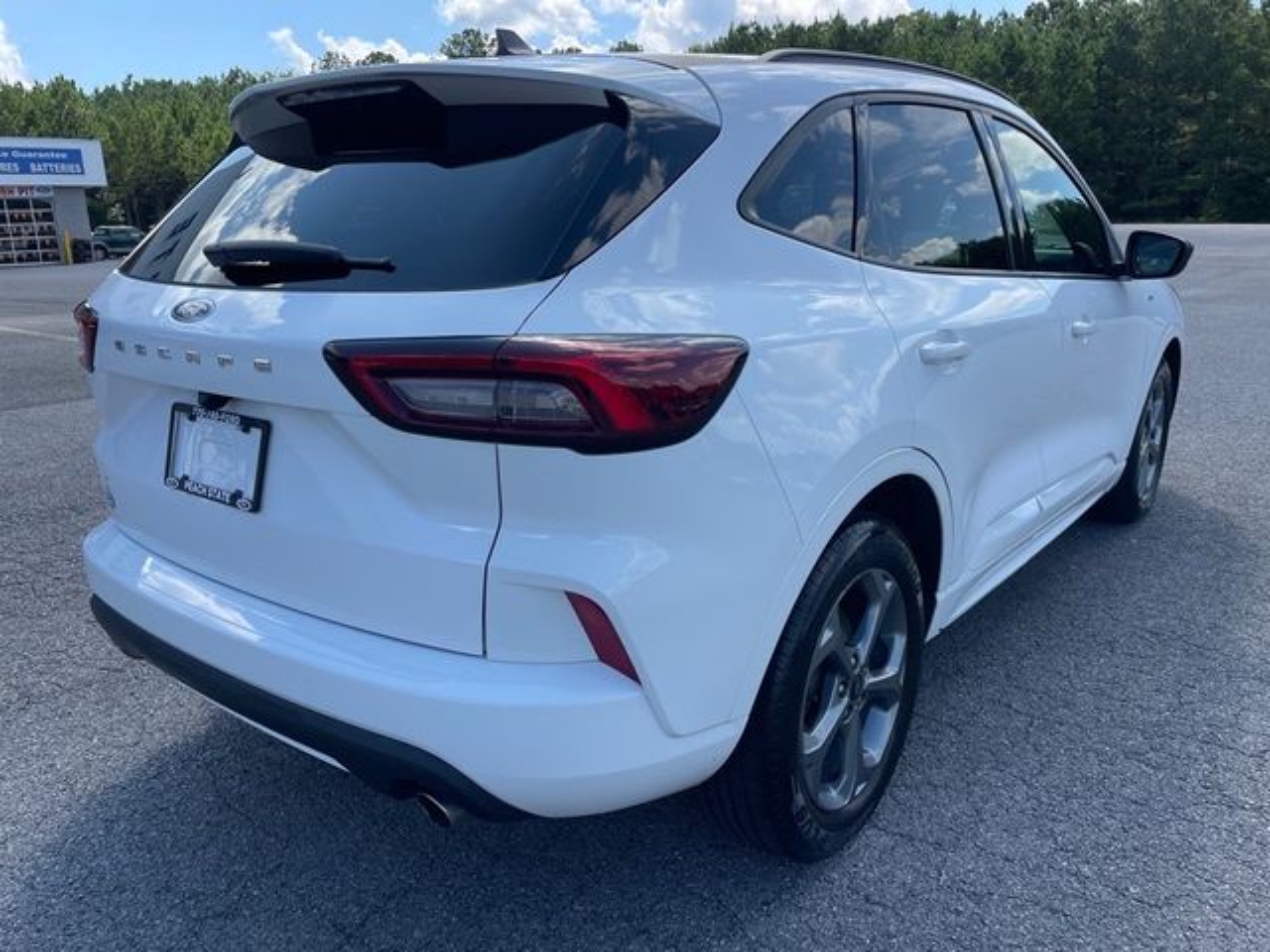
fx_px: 954
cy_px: 476
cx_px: 635
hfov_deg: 67.3
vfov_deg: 53.1
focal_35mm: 26
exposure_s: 1/1949
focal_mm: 4.2
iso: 32
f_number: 1.6
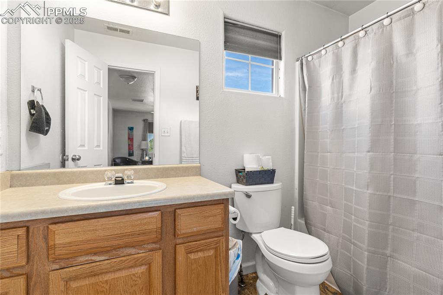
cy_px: 148
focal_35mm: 17
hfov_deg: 93.3
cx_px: 222
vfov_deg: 70.4
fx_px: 209
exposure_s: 1/2
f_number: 10
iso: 200
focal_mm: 17
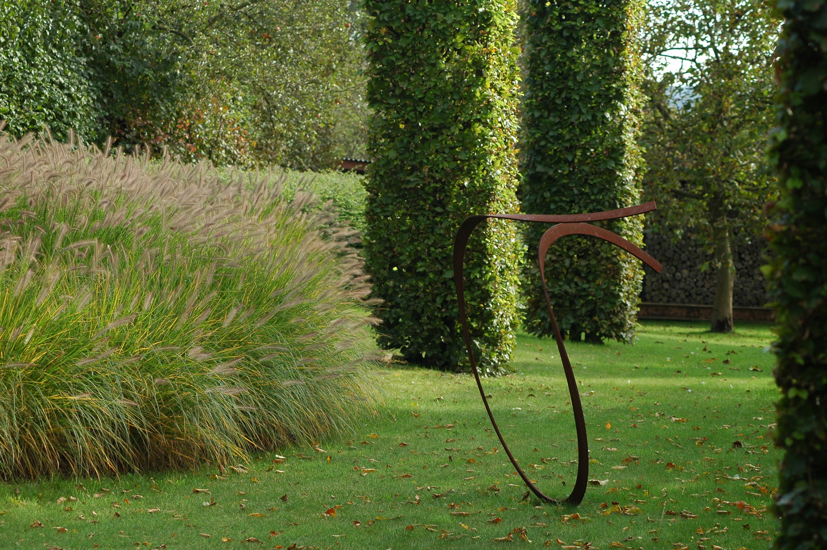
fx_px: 3271
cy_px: 275
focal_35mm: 142
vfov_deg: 9.6
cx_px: 414
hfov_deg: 14.4
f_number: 6.3
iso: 200
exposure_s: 1/160
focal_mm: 95
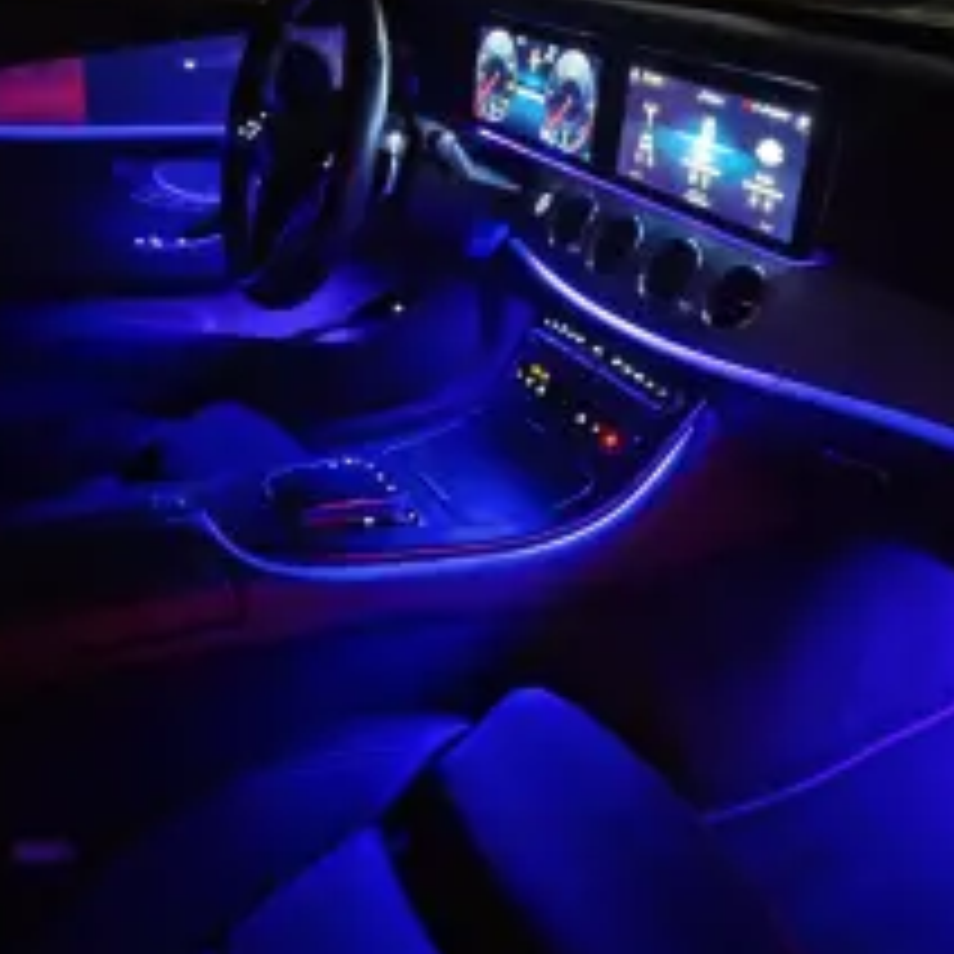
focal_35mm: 36
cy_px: 468
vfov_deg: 46.0
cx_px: 688
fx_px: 1122
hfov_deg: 44.8
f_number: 1.8
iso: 12800
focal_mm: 5.59
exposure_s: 1/3.33
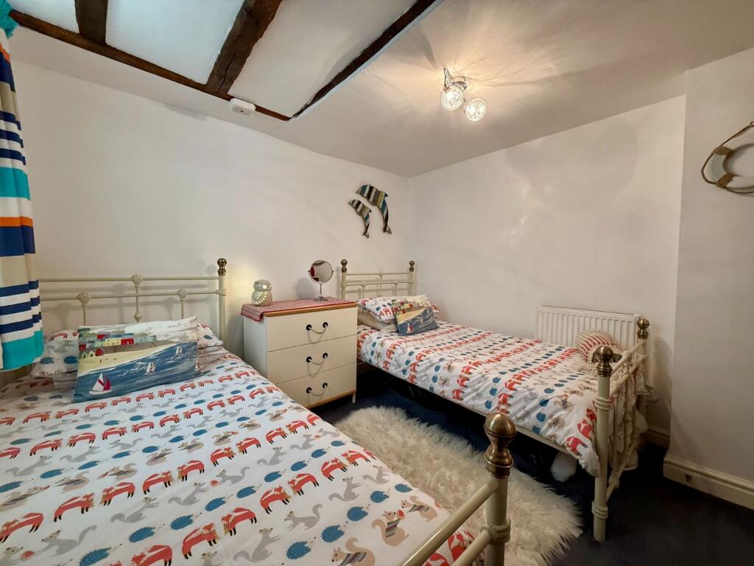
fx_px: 305
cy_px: 283
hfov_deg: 102.1
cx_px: 377
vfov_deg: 85.7
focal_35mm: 14
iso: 200
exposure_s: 1/50
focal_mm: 2.22
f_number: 2.2
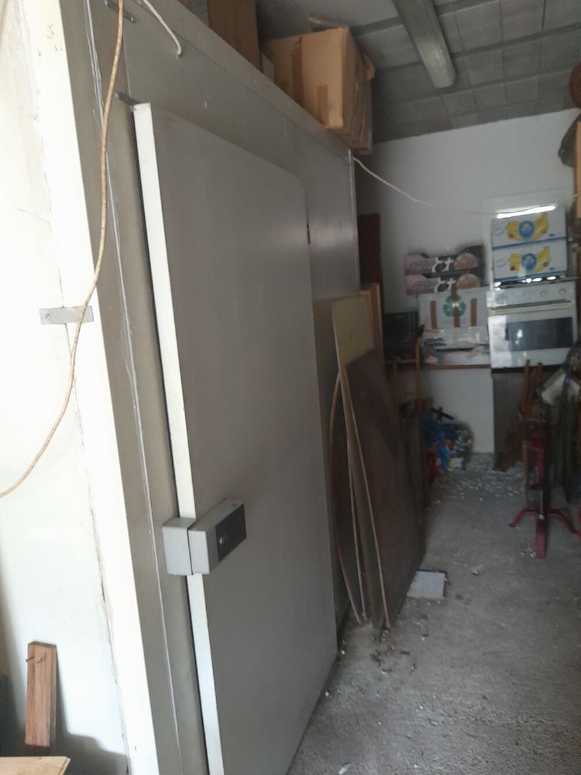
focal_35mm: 25
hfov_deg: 54.9
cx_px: 290
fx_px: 559
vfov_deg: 69.4
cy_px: 388
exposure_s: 1/25
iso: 400
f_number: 2
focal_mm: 4.6
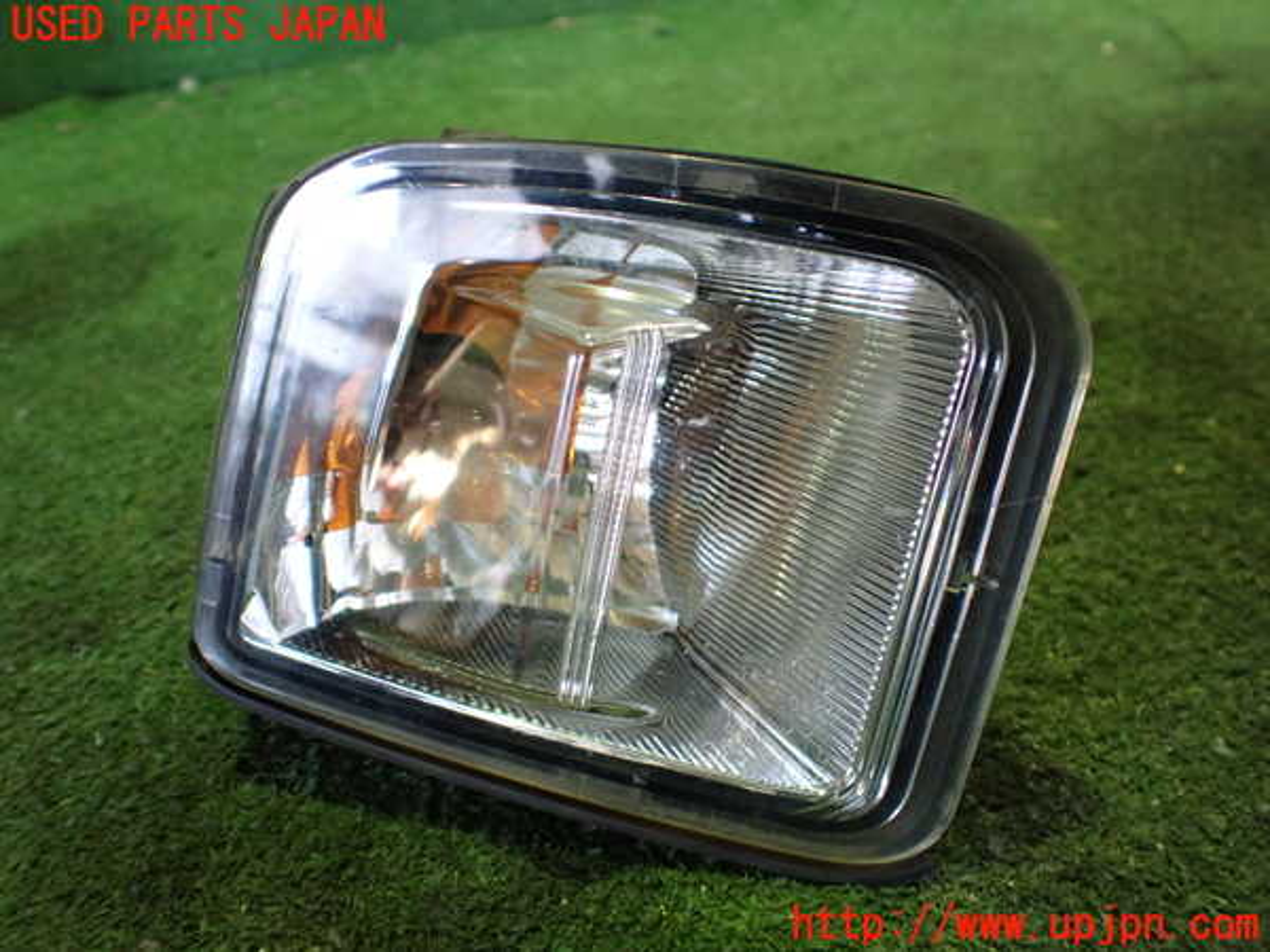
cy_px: 476
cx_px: 635
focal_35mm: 30
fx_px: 1101
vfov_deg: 46.8
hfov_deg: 60.0
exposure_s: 1/60
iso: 800
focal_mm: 5.4
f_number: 2.3
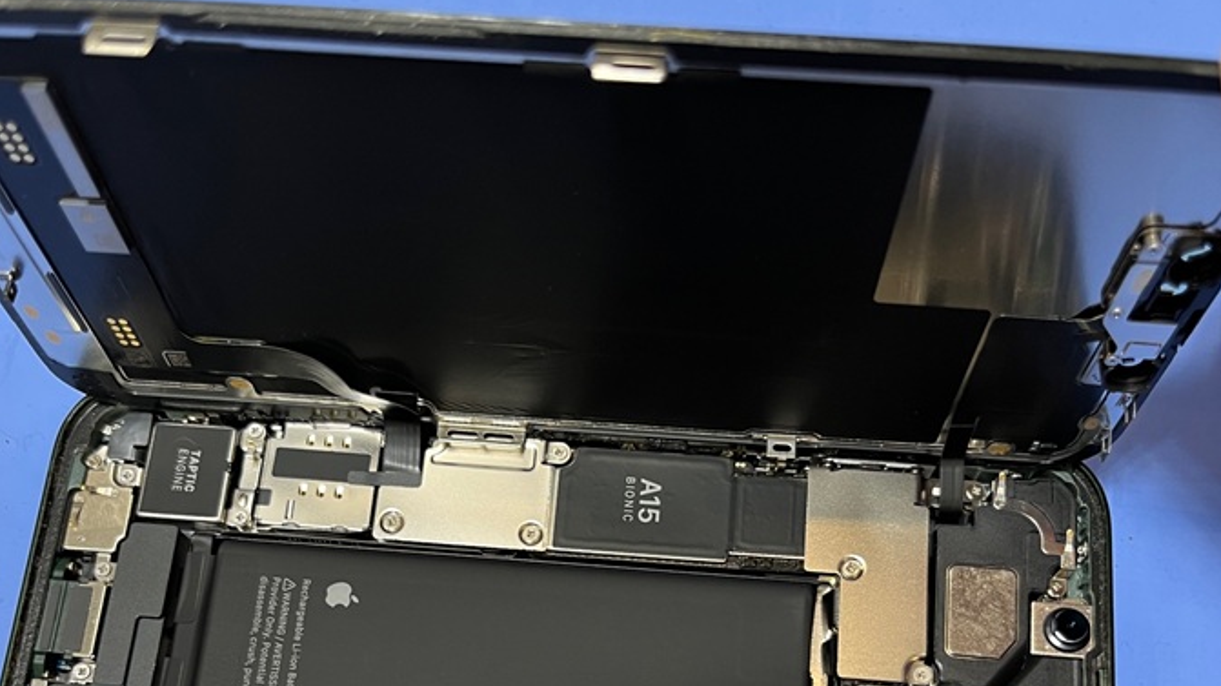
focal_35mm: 38
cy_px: 650
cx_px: 612
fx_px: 1230
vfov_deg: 29.5
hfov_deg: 52.8
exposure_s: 1/50
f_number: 1.6
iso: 100
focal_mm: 5.1
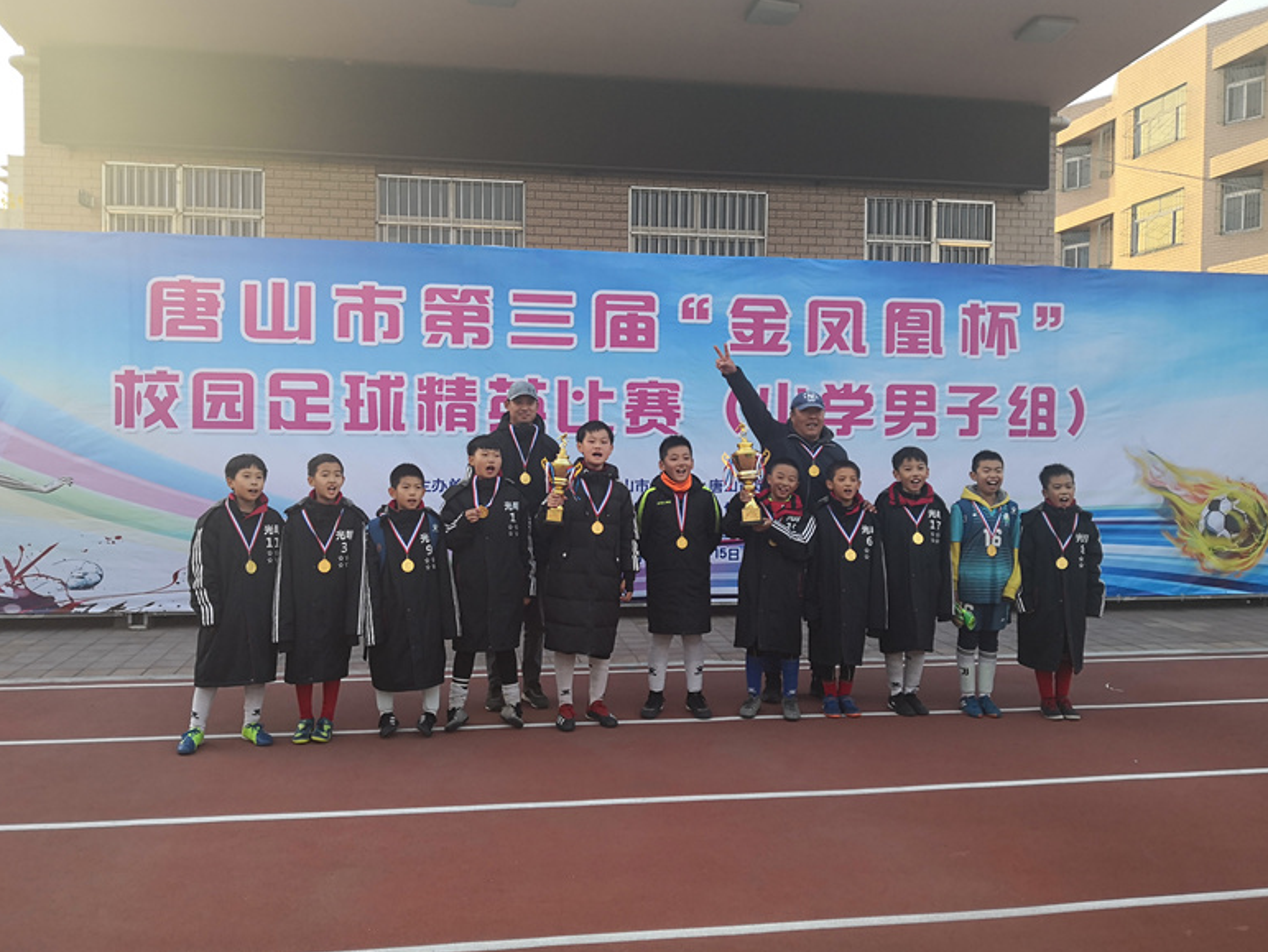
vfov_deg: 49.8
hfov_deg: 63.4
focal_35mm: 28
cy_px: 470
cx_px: 628
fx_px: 1026
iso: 50
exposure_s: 1/177
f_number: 1.6
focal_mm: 3.95
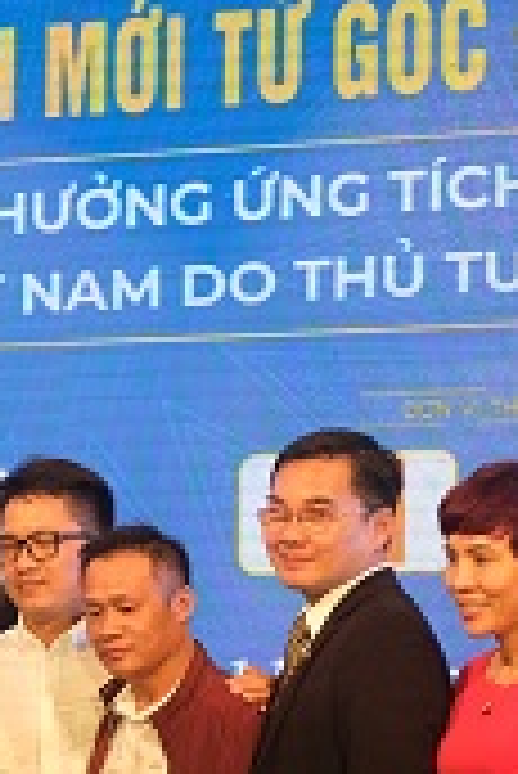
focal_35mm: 201
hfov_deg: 6.6
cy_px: 416
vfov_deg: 10.2
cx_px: -613
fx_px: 4329
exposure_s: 1/80
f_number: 3.6
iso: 500
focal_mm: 34.3
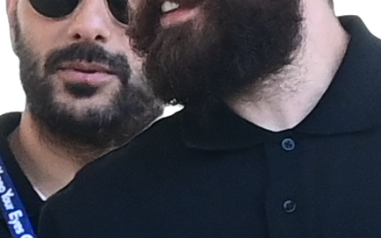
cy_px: 142
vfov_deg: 1.0
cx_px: 152
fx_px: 14045
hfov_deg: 1.6
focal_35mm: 1353
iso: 2000
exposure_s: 1/1000
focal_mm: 400
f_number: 5
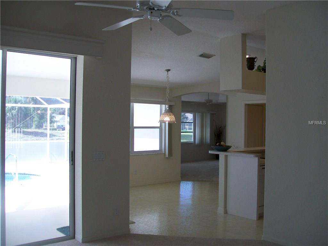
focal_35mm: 36
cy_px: 123
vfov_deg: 39.7
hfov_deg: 51.4
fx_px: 341
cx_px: 164
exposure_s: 1/100
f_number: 2.7
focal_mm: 6
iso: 64
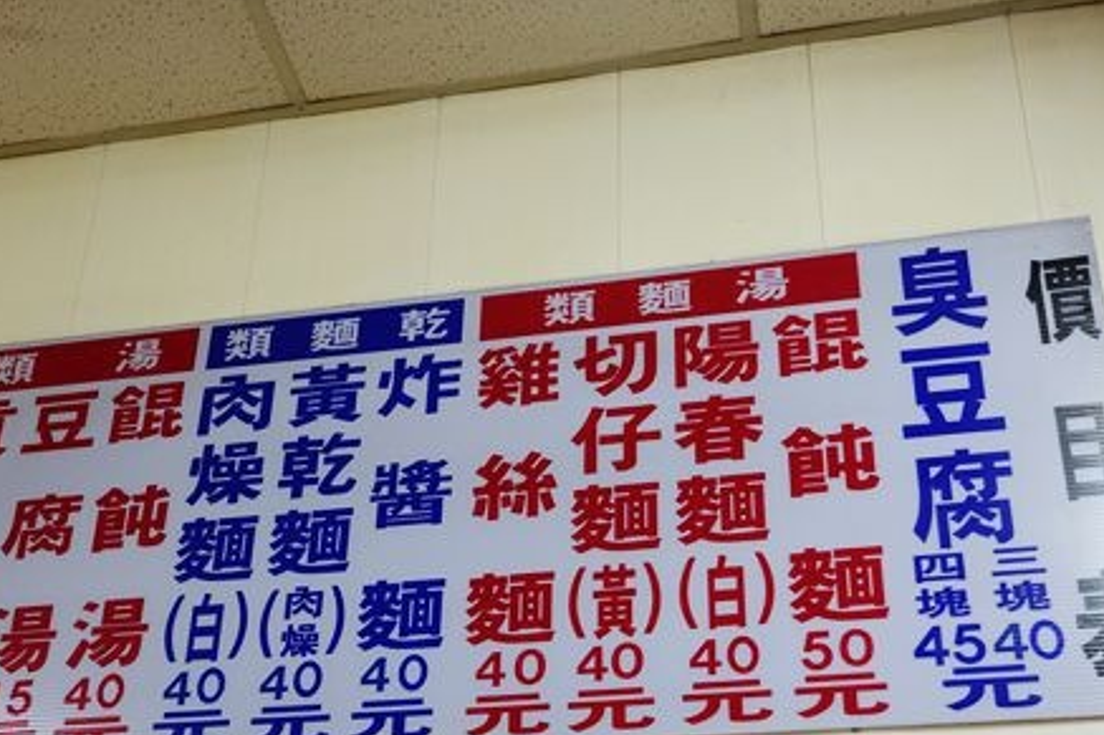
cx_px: 440
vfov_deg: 24.5
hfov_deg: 36.1
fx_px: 1686
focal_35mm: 55
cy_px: 484
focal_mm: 13.53
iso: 320
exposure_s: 1/40
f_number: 2.8
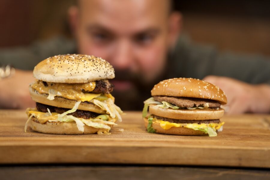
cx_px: 135
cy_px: 90
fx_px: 1057
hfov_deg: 14.6
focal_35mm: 141
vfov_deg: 9.7
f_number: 2.8
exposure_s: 1/50
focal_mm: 141
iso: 400
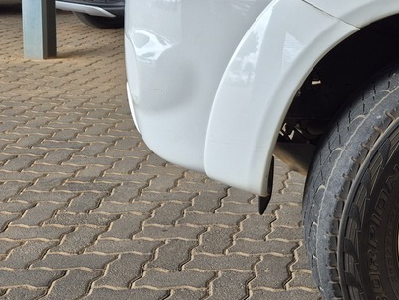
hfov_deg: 30.1
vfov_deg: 24.8
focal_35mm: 58
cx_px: 428
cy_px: 59
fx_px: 669
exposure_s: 1/180
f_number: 1.8
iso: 40
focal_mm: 5.4
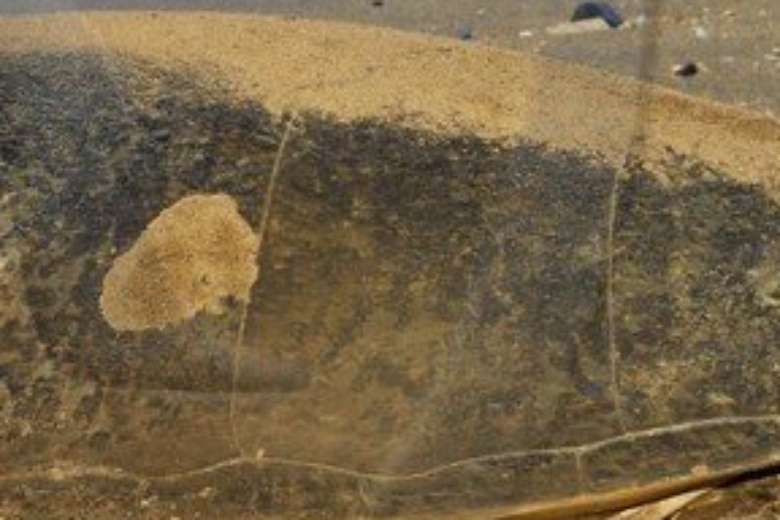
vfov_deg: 1.2
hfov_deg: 1.9
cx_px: -471
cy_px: -49
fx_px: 24048
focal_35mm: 1110
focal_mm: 200
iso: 400
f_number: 13
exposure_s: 1/320
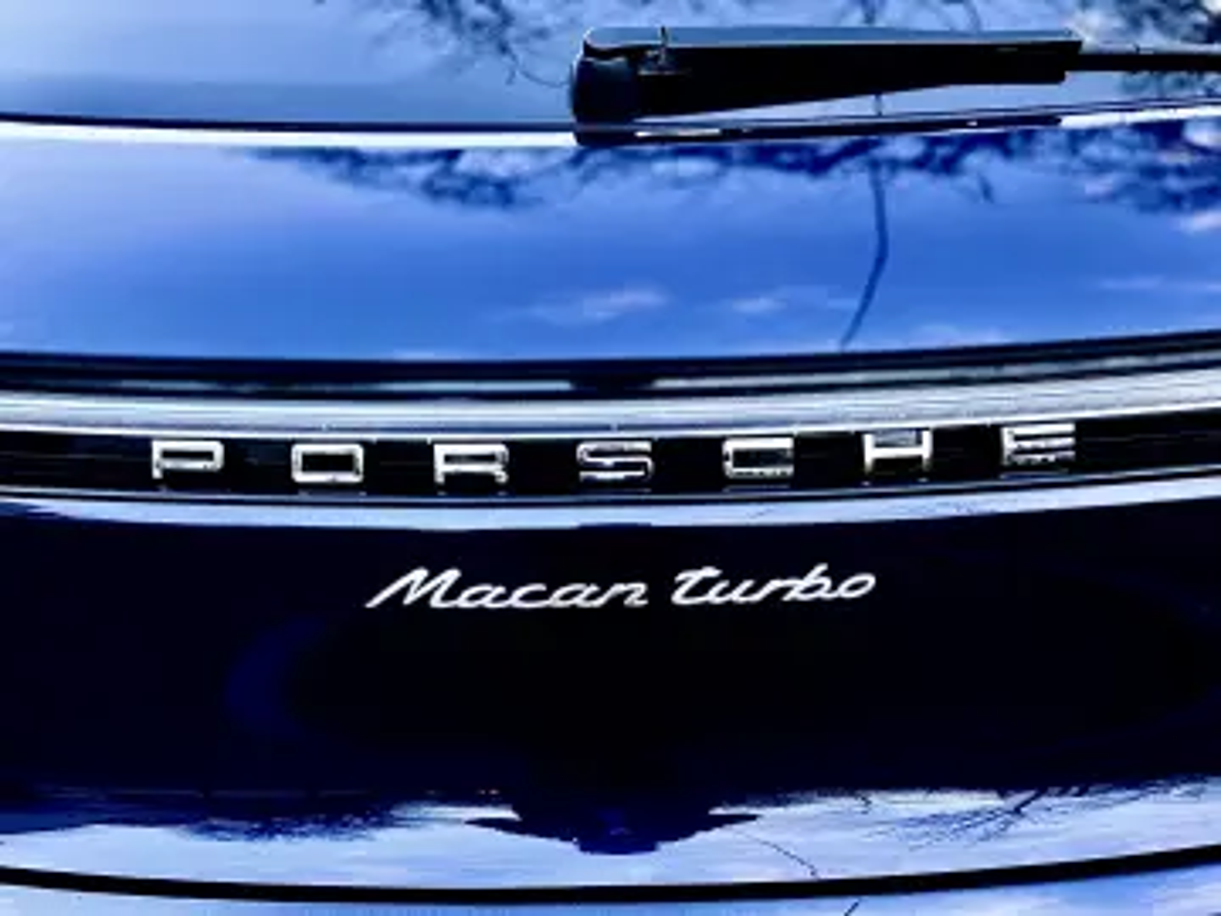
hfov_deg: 39.7
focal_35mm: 48
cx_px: 610
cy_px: 458
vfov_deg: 30.3
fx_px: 1693
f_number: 1.78
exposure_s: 1/60
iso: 250
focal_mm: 6.76
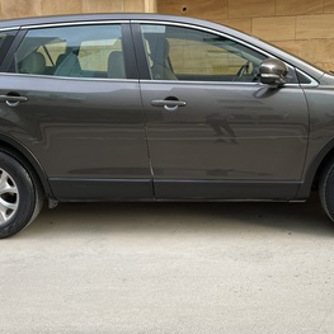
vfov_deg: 41.9
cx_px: 177
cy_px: 161
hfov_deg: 41.8
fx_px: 437
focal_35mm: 40
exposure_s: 1/121
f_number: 1.6
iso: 80
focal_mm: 4.2
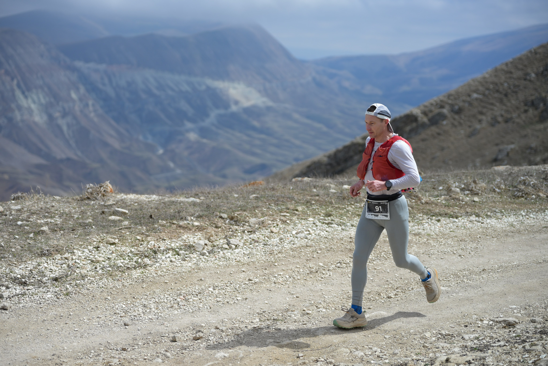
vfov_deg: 17.1
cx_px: 274
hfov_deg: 25.4
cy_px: 183
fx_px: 1218
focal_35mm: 80
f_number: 2.5
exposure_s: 1/2500
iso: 80
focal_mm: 80
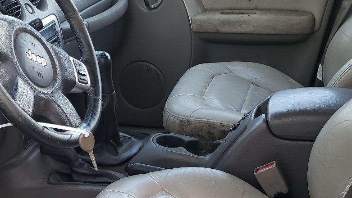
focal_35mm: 58
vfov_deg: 20.1
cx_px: 96
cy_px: 198
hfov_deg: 35.4
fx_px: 542
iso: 61
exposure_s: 1/120
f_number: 1.5
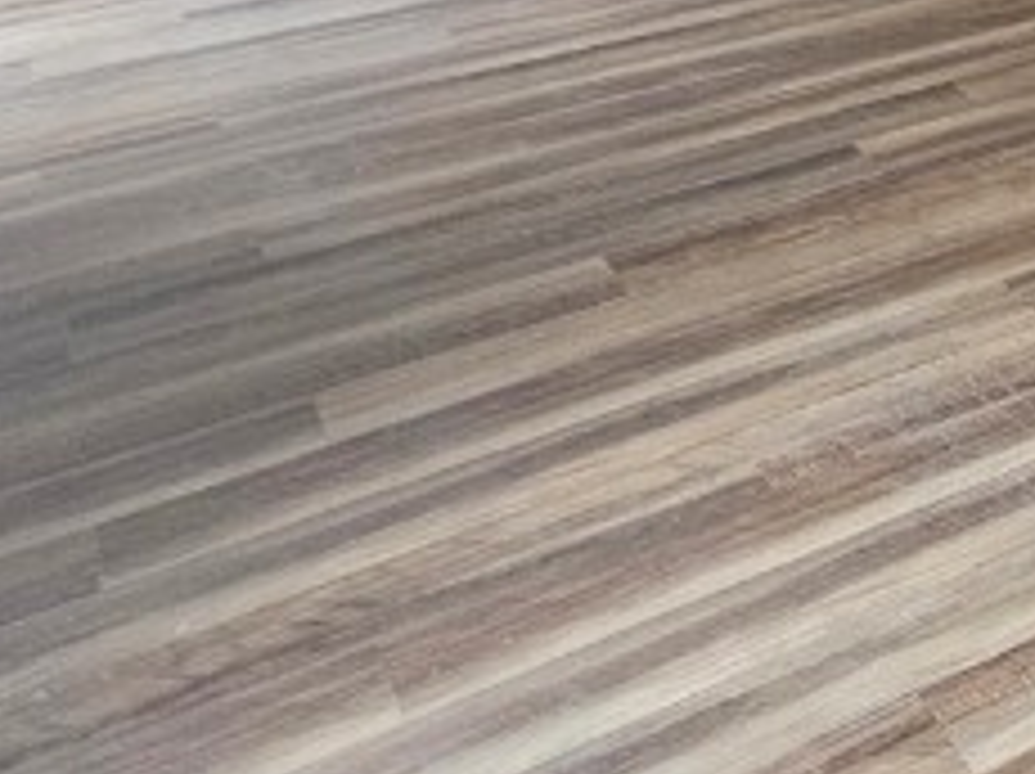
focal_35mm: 58
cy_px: -616
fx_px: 1732
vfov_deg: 19.2
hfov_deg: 23.2
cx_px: 1724
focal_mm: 2.2
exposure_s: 1/60
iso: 160
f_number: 2.2
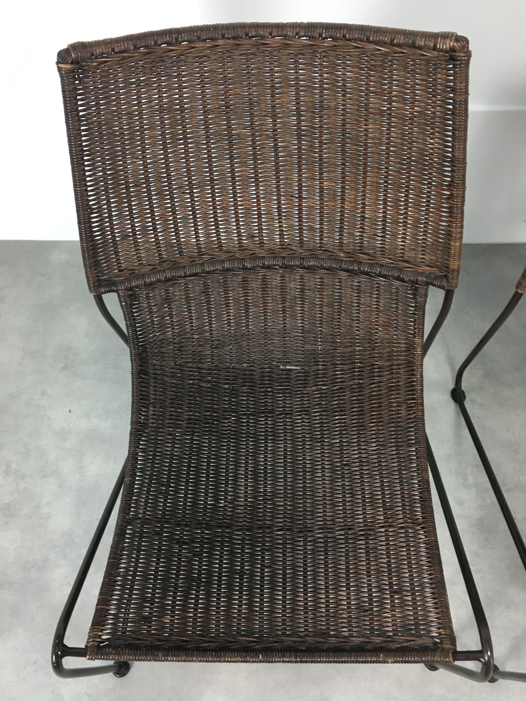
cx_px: 263
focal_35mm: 29
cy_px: 350
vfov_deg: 61.7
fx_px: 588
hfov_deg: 48.2
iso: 125
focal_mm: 4.15
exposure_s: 1/33
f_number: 2.2
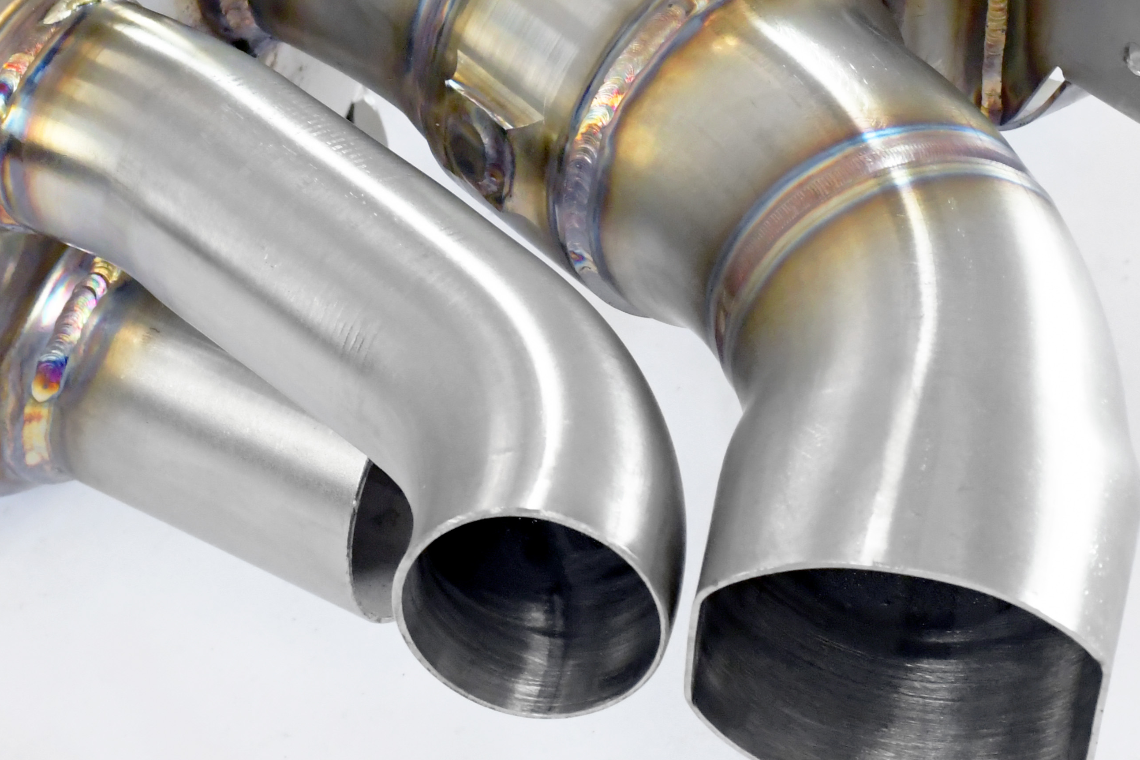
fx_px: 5319
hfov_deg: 12.2
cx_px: 559
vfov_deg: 8.1
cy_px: 67
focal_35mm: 168
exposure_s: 1/200
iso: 4000
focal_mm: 52
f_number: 10
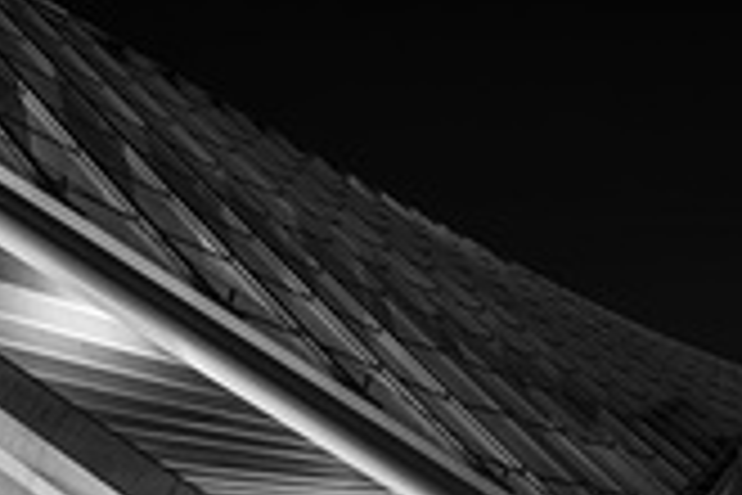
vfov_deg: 28.0
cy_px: 650
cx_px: 576
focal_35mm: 39
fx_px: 804
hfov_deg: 47.3
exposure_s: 5
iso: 100
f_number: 11
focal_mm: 14
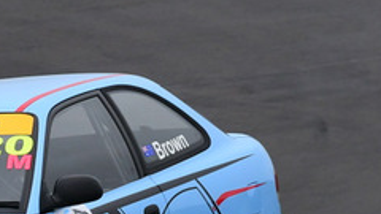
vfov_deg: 0.6
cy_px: 116
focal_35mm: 1991
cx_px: -84
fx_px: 20114
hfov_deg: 1.1
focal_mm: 380
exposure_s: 1/640
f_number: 10
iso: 1000
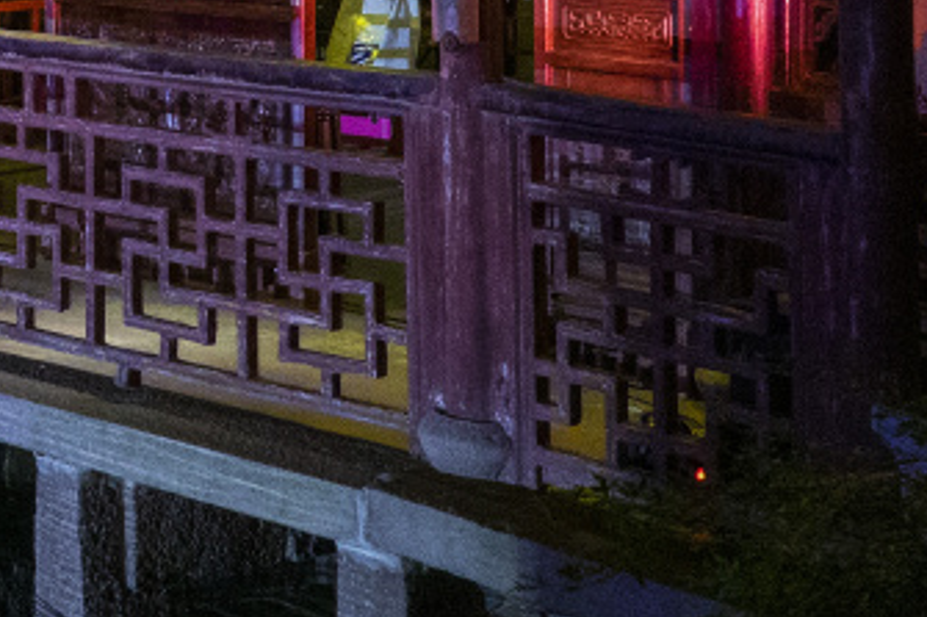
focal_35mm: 104
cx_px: -371
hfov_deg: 18.0
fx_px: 2677
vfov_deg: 12.7
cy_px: -174
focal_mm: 10.59
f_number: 2.8
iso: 2000
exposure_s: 1/50
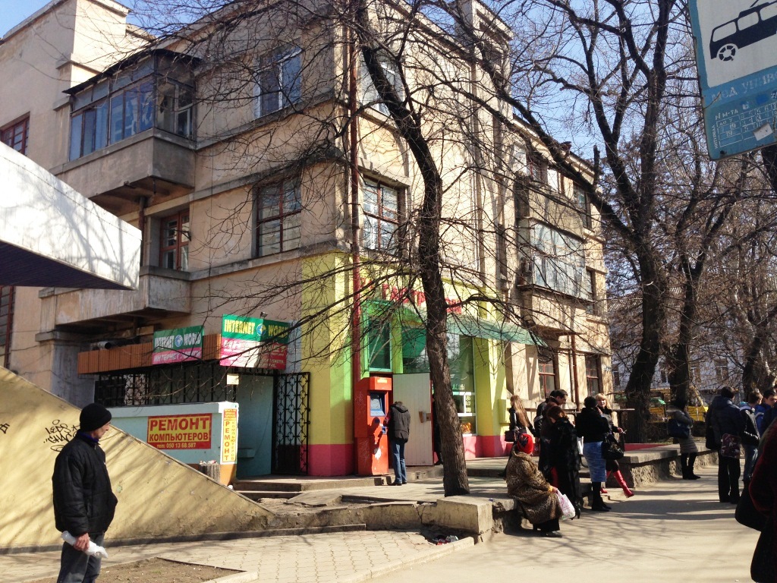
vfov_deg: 42.9
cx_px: 388
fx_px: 741
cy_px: 292
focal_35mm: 33
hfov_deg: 55.4
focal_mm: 4.13
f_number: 2.4
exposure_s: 1/874
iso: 50
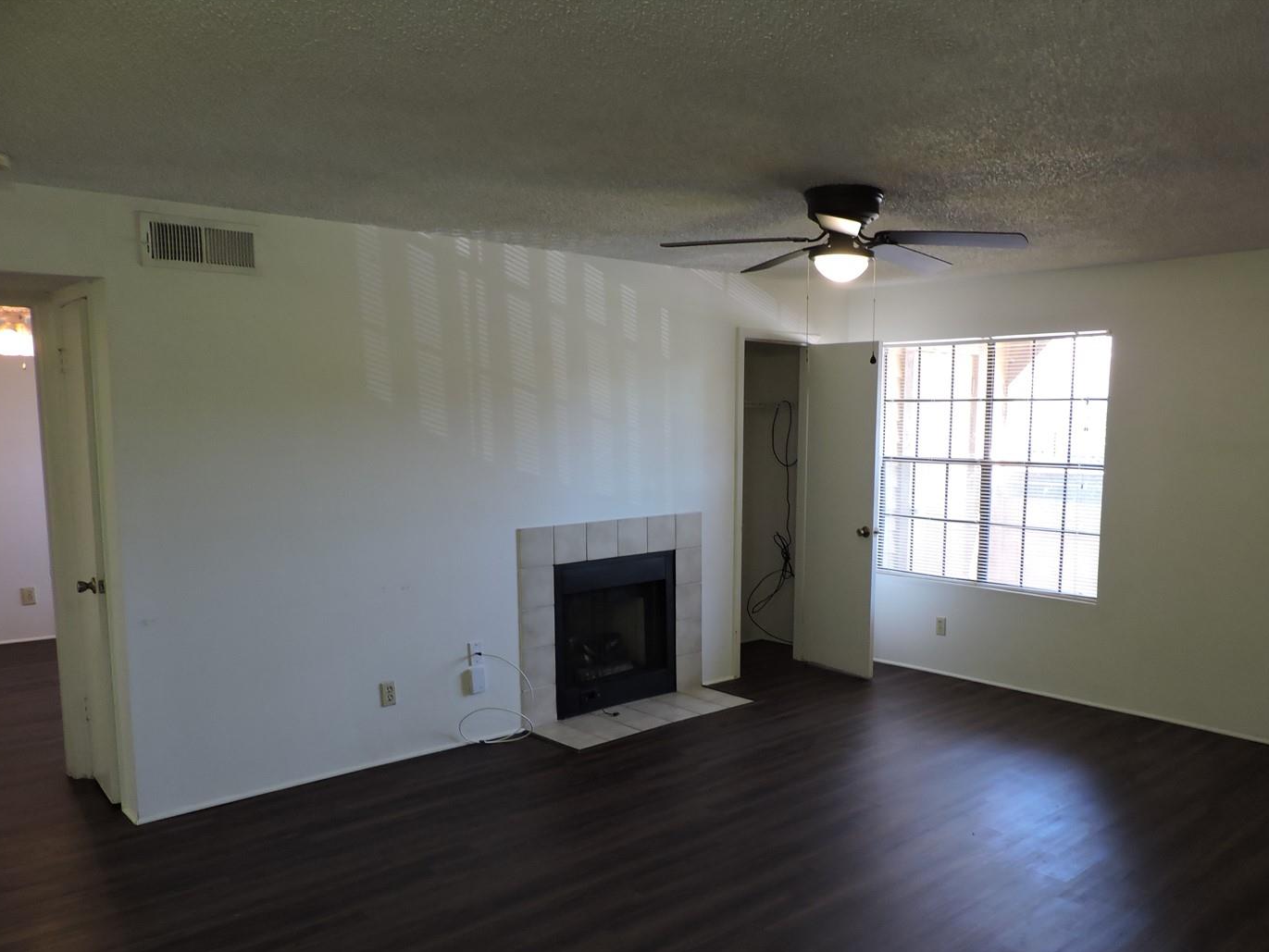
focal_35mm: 28
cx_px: 729
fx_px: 1027
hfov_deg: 63.1
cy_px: 550
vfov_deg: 49.6
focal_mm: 4.3
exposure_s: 1/30
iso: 220
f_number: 3
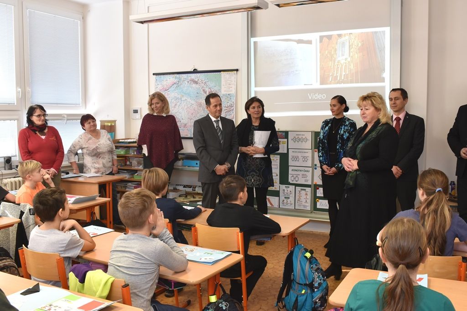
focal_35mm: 34
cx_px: 234
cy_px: 156
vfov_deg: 38.4
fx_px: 448
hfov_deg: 55.1
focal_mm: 23
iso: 640
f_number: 8
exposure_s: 1/40
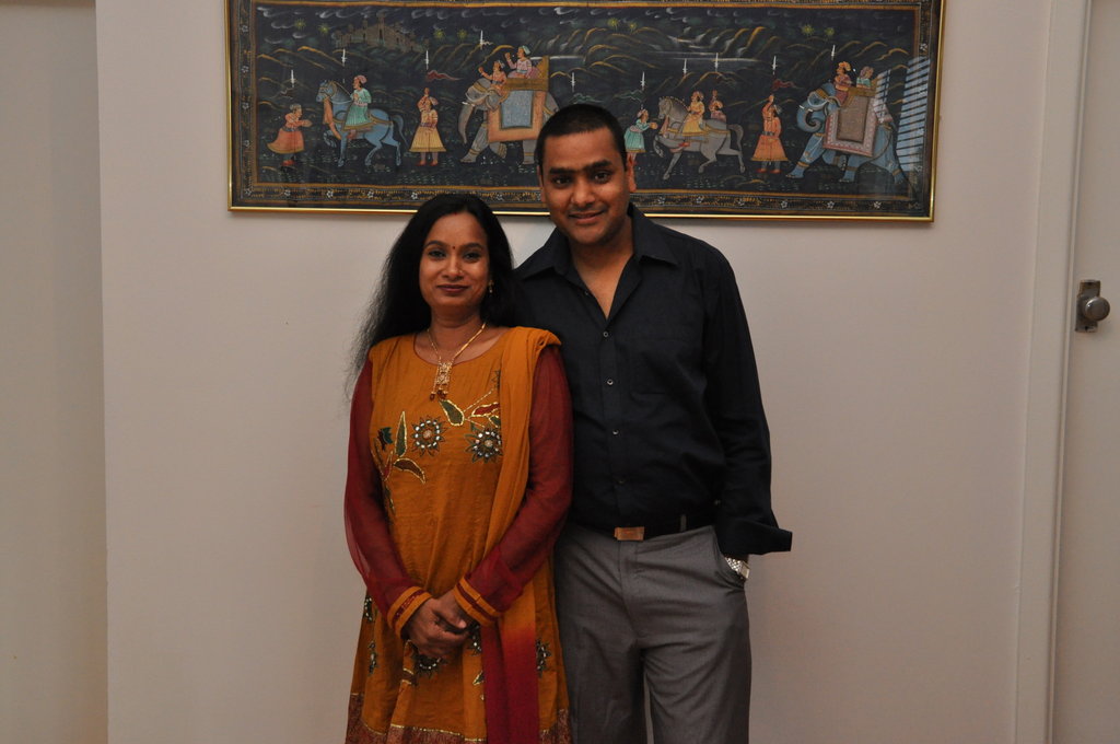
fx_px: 1212
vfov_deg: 34.1
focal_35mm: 39
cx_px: 560
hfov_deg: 49.6
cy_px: 372
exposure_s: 1/60
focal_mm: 26
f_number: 7.1
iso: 1600
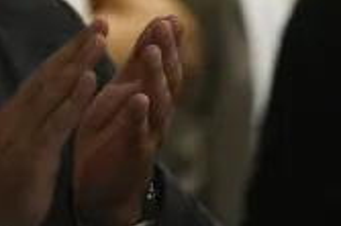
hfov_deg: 4.0
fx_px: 4826
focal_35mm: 510
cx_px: 709
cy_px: -89
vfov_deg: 2.7
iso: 6400
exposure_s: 1/320
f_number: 2.8
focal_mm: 112
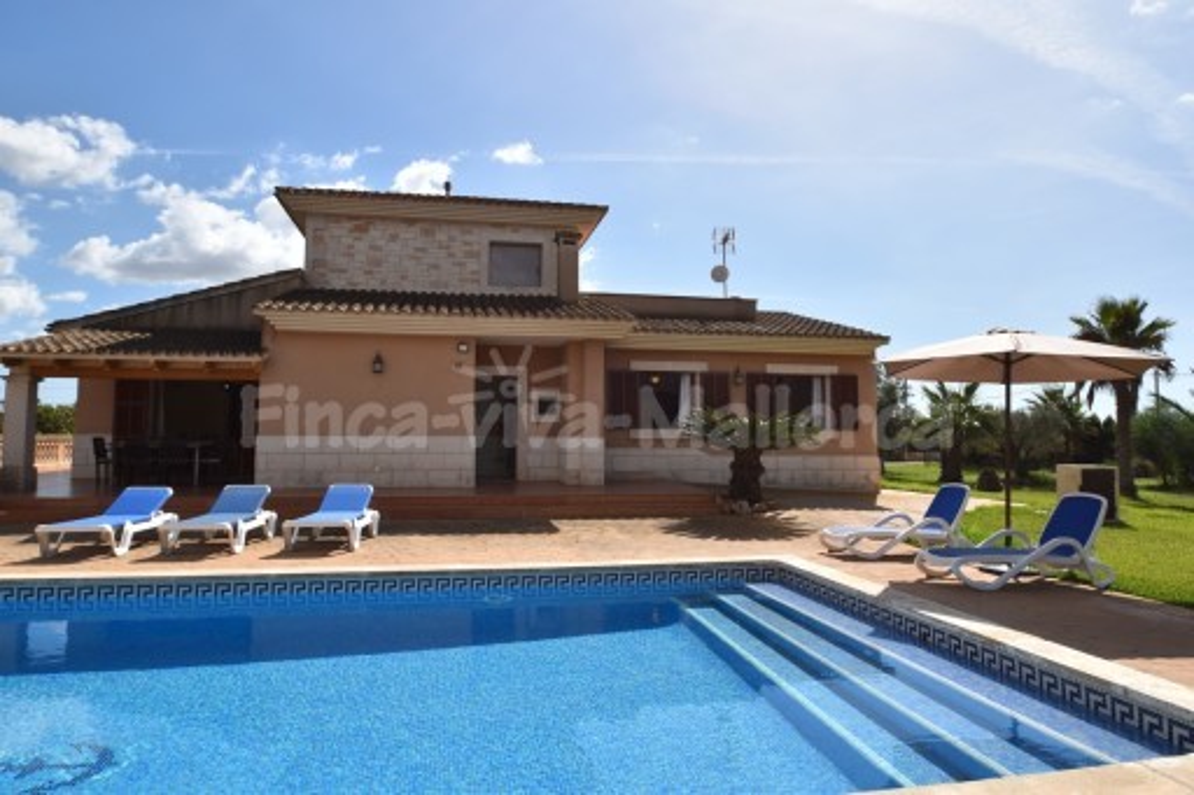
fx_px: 746
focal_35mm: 22
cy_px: 398
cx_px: 597
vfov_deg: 56.1
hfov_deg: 77.3
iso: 100
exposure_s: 1/200
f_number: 13
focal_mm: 15
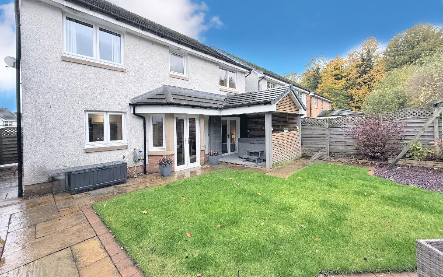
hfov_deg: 101.5
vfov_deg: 74.6
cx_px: 222
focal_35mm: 15
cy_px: 126
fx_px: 181
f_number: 2.2
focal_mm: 2.22
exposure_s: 1/99
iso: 100
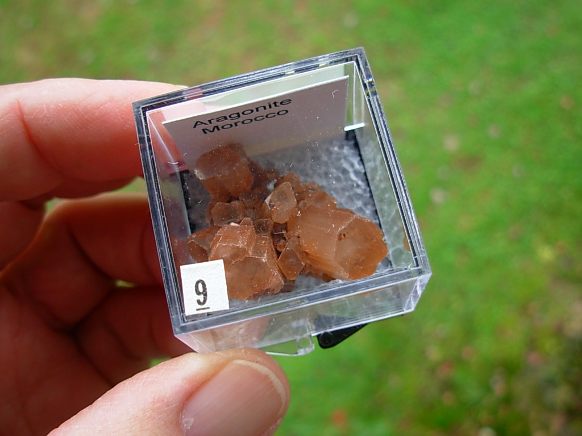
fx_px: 639
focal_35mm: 38
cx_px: 291
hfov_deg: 49.0
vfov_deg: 37.7
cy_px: 218
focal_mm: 6.3
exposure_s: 1/90.5
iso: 50
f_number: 2.9
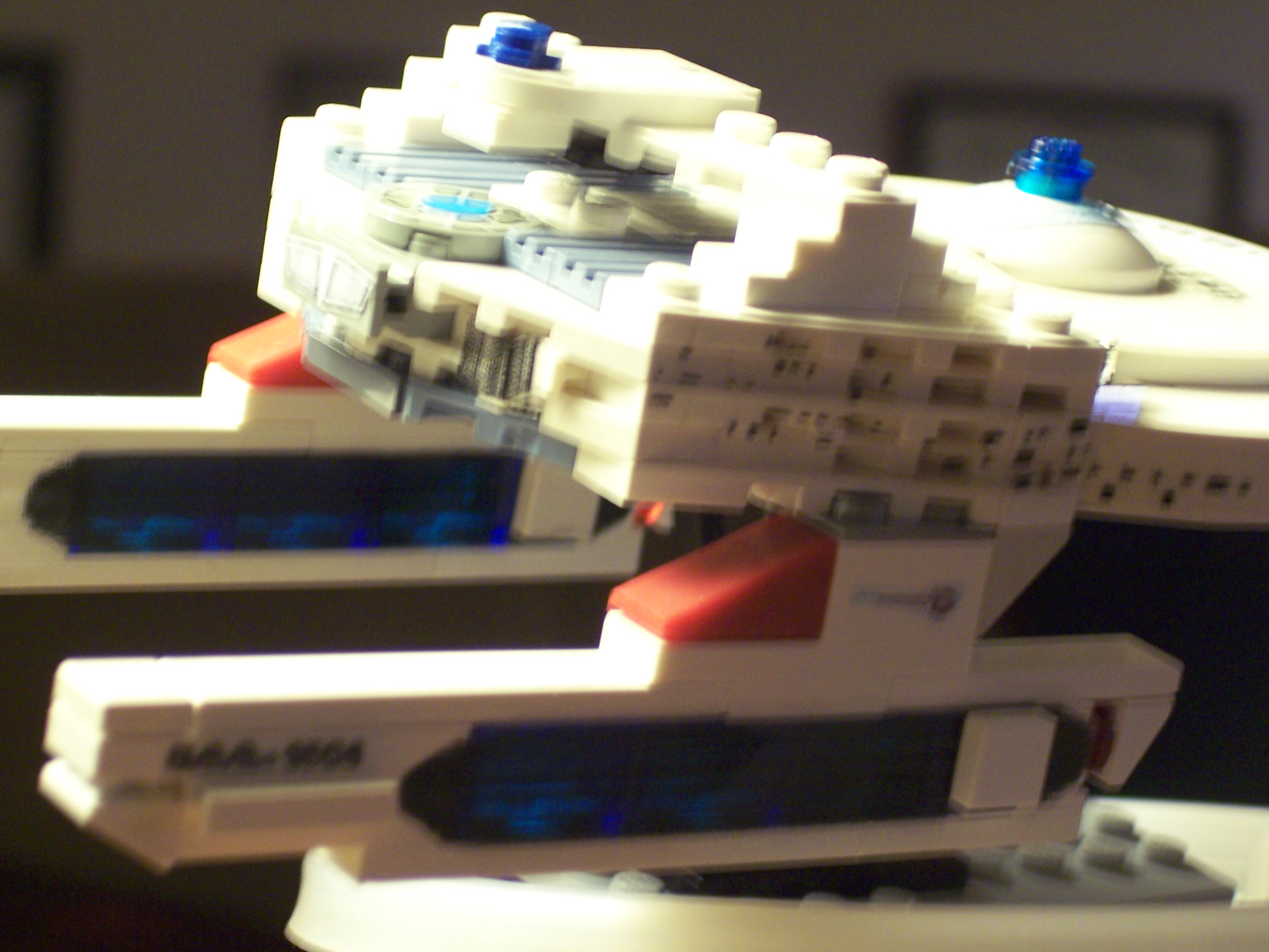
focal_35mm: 126
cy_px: 445
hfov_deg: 15.6
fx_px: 4619
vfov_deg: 11.8
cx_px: 614
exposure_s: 1/8
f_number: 4.8
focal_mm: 24
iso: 200
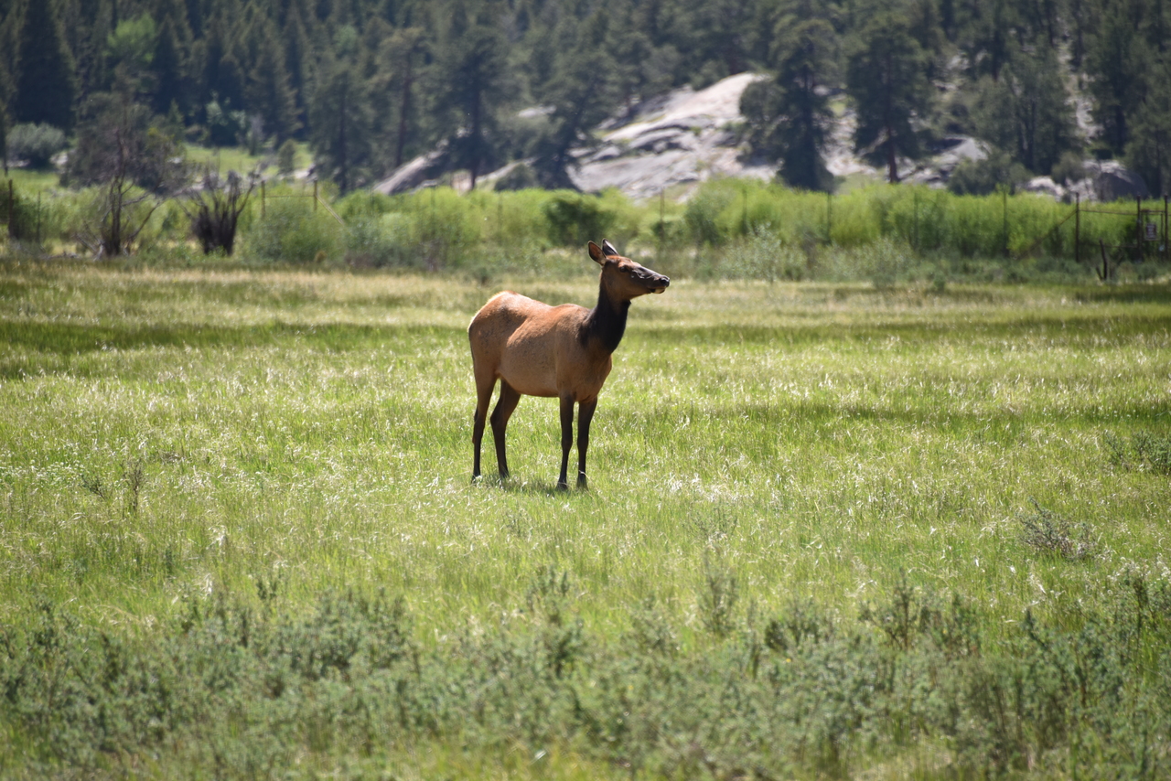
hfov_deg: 6.9
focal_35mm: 300
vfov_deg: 4.6
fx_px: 9760
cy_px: 390
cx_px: 586
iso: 280
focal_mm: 300
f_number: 5.6
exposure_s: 1/640
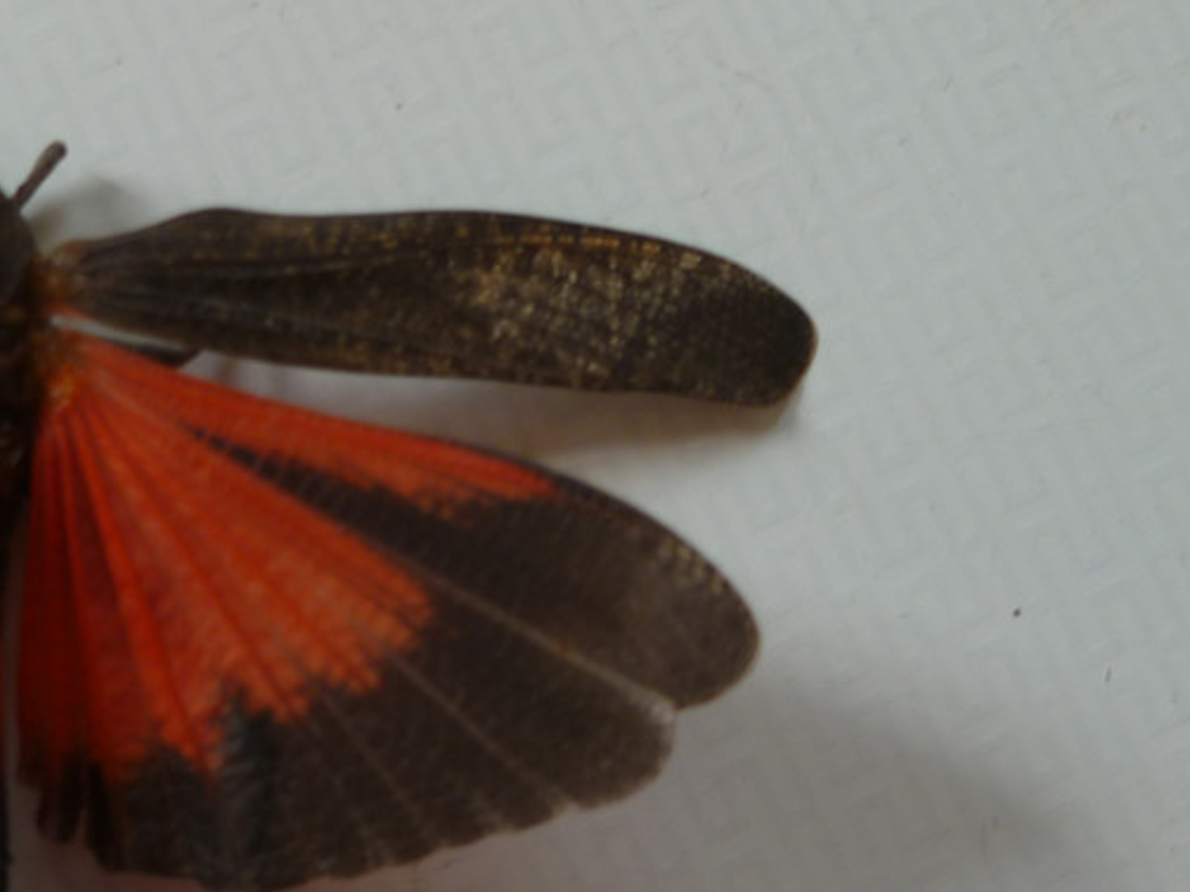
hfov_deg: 22.1
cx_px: 183
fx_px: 2990
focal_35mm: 87
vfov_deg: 16.9
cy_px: 587
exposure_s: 1/40
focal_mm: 7.4
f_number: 3.7
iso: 80
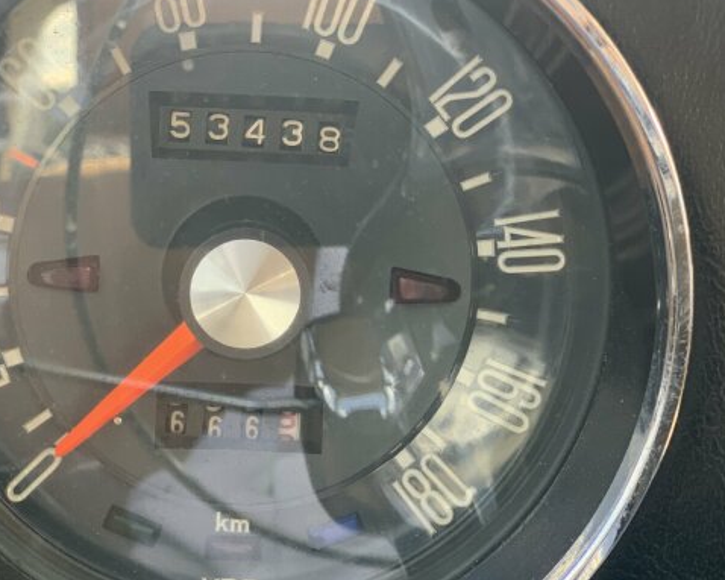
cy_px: 316
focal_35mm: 68
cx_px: 284
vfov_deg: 22.5
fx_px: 1458
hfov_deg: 27.8
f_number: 2.4
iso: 125
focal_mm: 6
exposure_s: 1/114
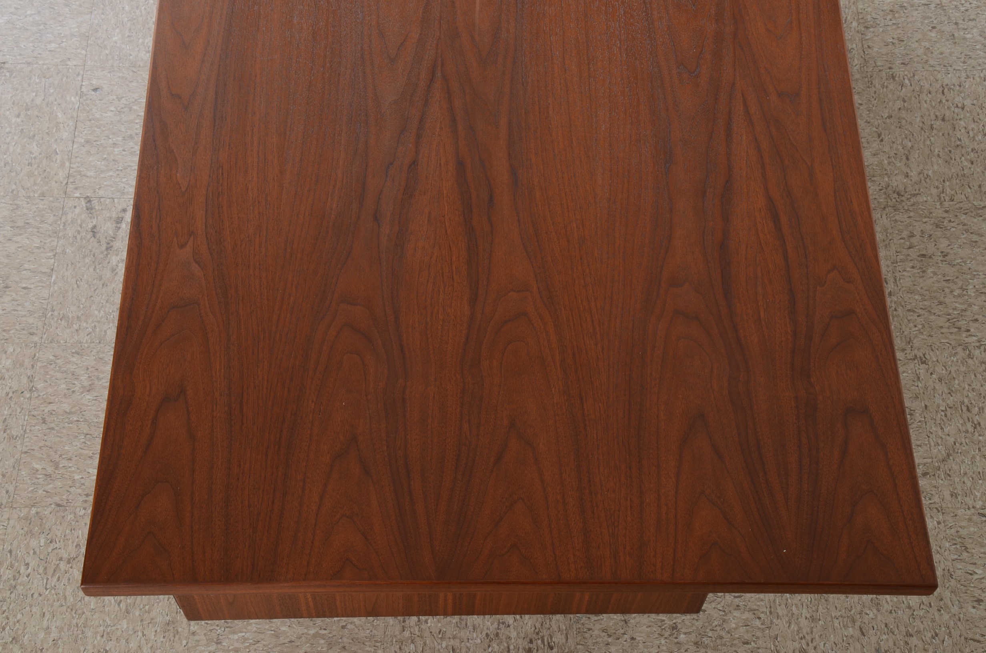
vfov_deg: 25.6
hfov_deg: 37.9
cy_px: 326
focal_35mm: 52
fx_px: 1435
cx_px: 493
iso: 100
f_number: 11
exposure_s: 1/160
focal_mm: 35
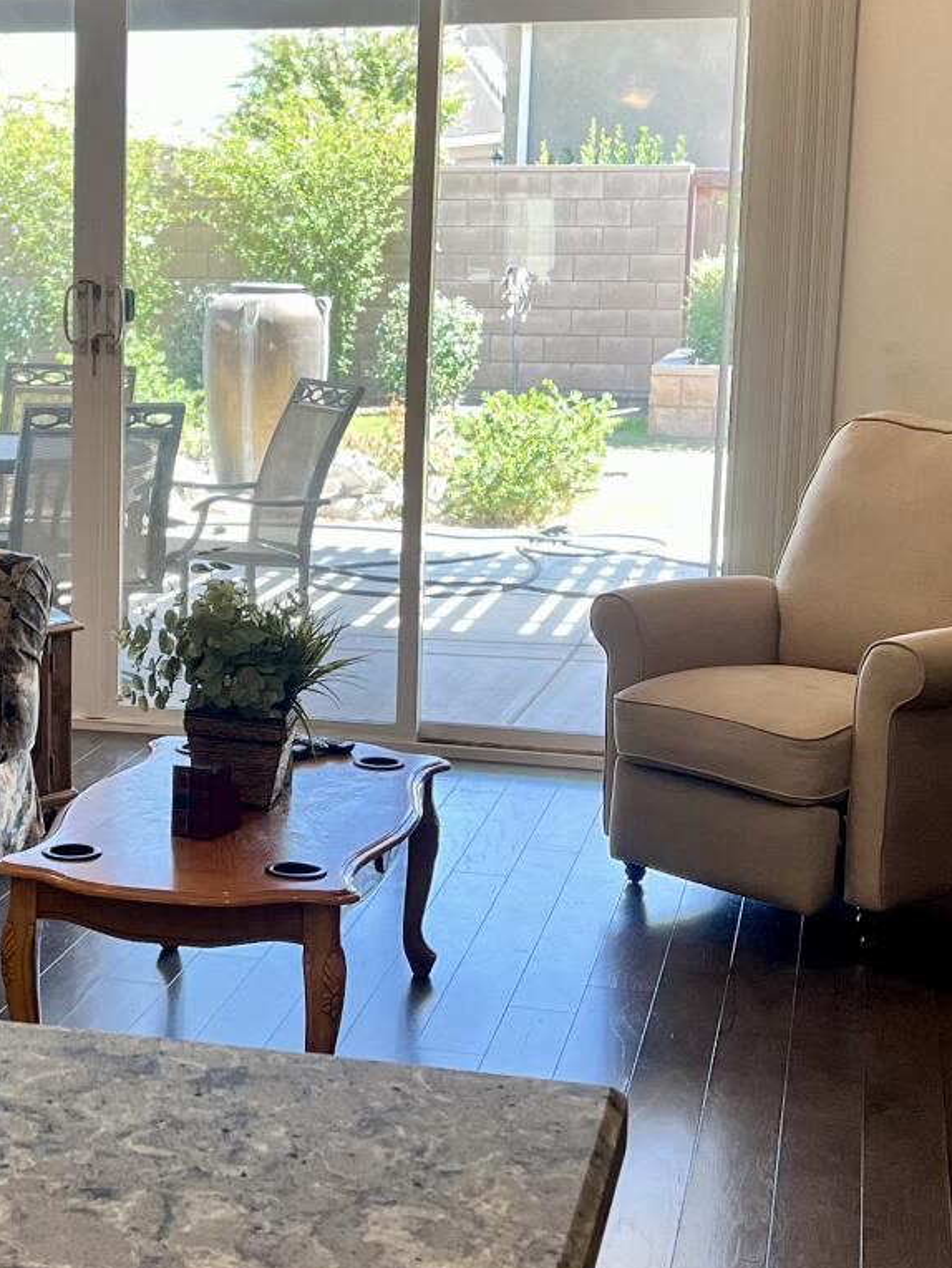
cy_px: 590
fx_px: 2493
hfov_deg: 21.2
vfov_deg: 28.5
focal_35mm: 68
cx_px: 100
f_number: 1.5
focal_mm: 5.7
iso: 64
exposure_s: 1/120
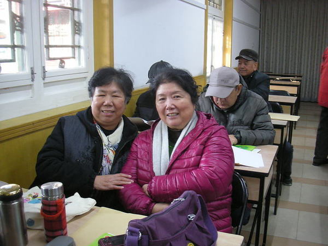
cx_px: 164
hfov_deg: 52.6
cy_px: 123
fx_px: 332
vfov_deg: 40.7
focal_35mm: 35
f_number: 2.8
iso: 200
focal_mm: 5.8
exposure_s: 1/9.4
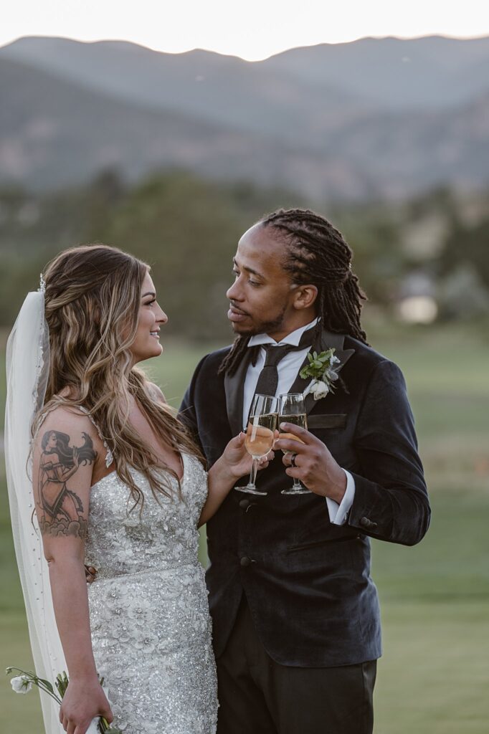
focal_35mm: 125
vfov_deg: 16.4
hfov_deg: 11.0
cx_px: 244
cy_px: 367
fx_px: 2548
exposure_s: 1/320
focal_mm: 125
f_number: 2.8
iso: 400
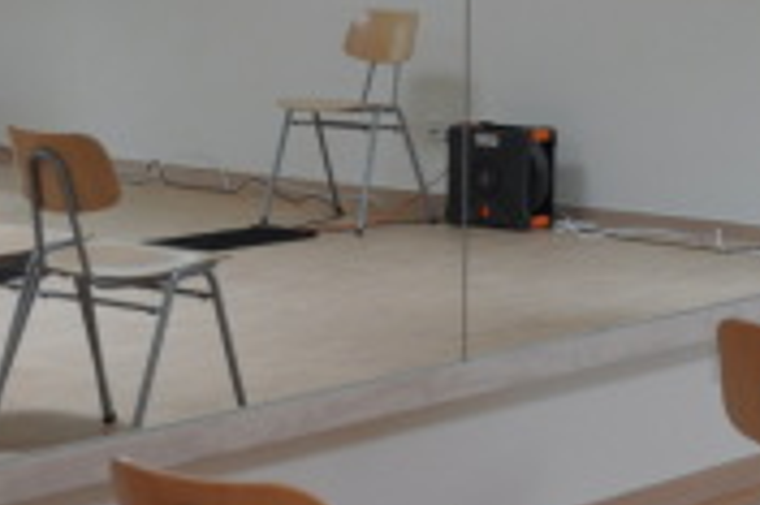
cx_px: 393
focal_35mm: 143
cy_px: -121
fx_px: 3016
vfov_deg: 9.4
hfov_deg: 14.4
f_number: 5
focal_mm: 28
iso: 400
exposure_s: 1/25
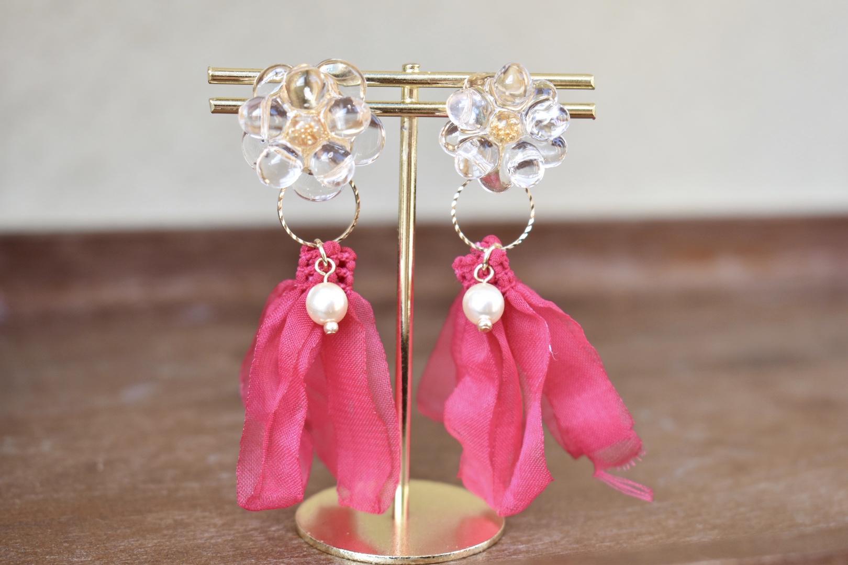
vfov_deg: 20.2
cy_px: 282
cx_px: 424
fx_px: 1590
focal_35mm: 68
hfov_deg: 29.9
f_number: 5.6
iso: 320
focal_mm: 45
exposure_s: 1/80
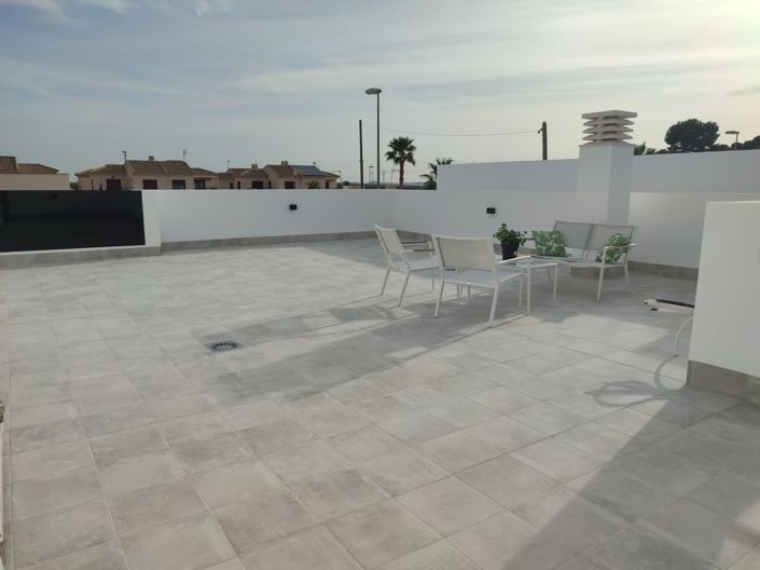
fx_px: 549
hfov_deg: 69.4
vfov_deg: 54.8
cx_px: 380
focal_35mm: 25
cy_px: 285
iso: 50
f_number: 1.9
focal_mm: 6.04
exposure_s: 1/955
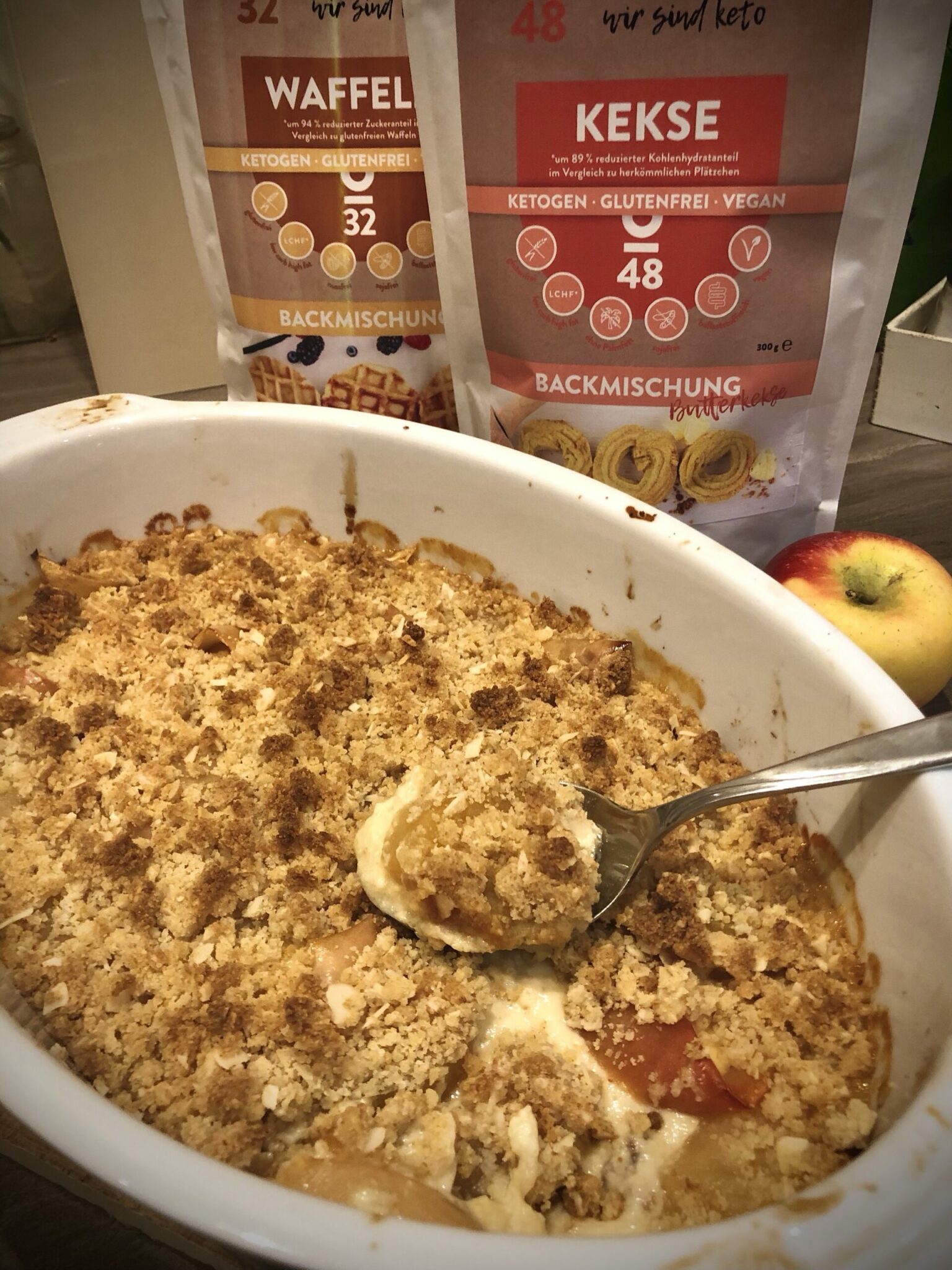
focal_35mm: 28
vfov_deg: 63.4
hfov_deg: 49.7
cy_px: 635
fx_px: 1027
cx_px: 476
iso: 64
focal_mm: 4
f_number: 1.8
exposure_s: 1/17
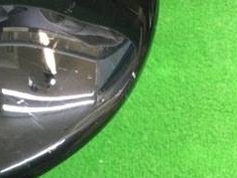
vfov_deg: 17.7
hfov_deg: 22.7
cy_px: 127
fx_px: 568
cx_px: 2
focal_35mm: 83
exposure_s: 1/17
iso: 200
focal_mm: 3.3
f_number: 2.4
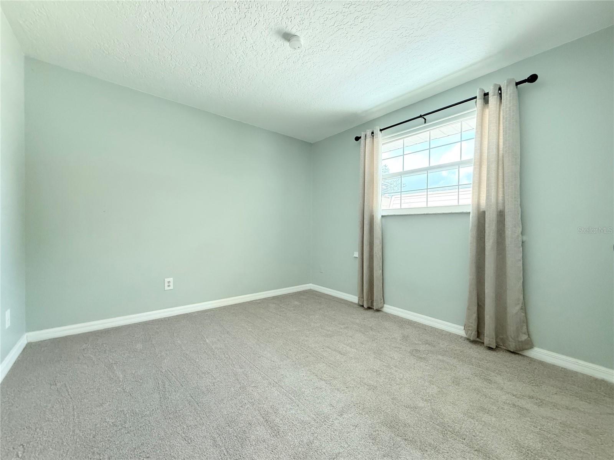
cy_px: 230
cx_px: 307
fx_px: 248
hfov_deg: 102.1
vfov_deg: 85.7
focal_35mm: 14
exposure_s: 1/120
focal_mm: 2.22
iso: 640
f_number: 2.2
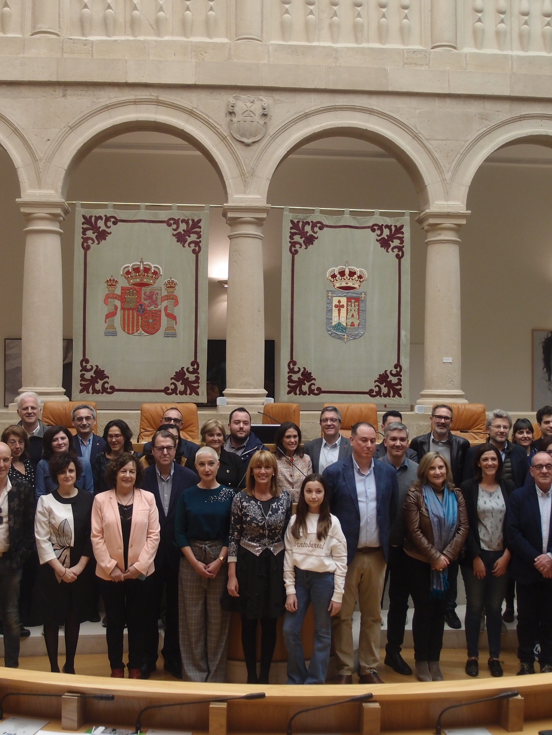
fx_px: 872
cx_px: 284
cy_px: 367
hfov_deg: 35.1
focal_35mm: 41
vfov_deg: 45.8
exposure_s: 1/60
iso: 125
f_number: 1.9
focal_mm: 6.48
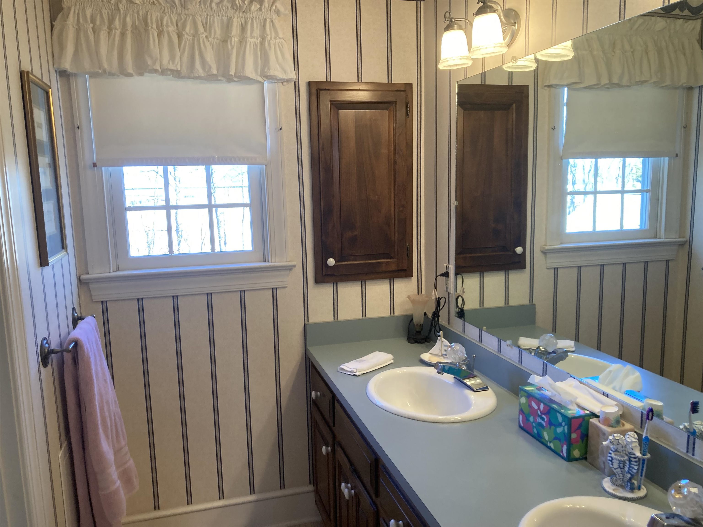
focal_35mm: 28
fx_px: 569
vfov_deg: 49.7
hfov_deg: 63.4
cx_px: 352
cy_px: 264
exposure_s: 1/60
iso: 80
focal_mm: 3.99
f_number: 1.8
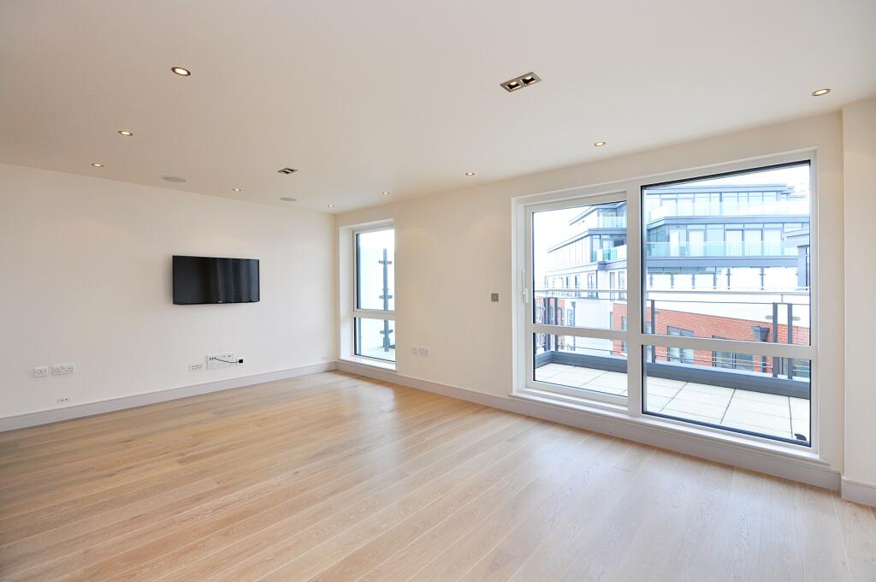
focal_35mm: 15
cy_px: 291
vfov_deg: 77.2
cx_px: 438
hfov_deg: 100.5
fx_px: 365
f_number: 10
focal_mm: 10
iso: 320
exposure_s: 1/15
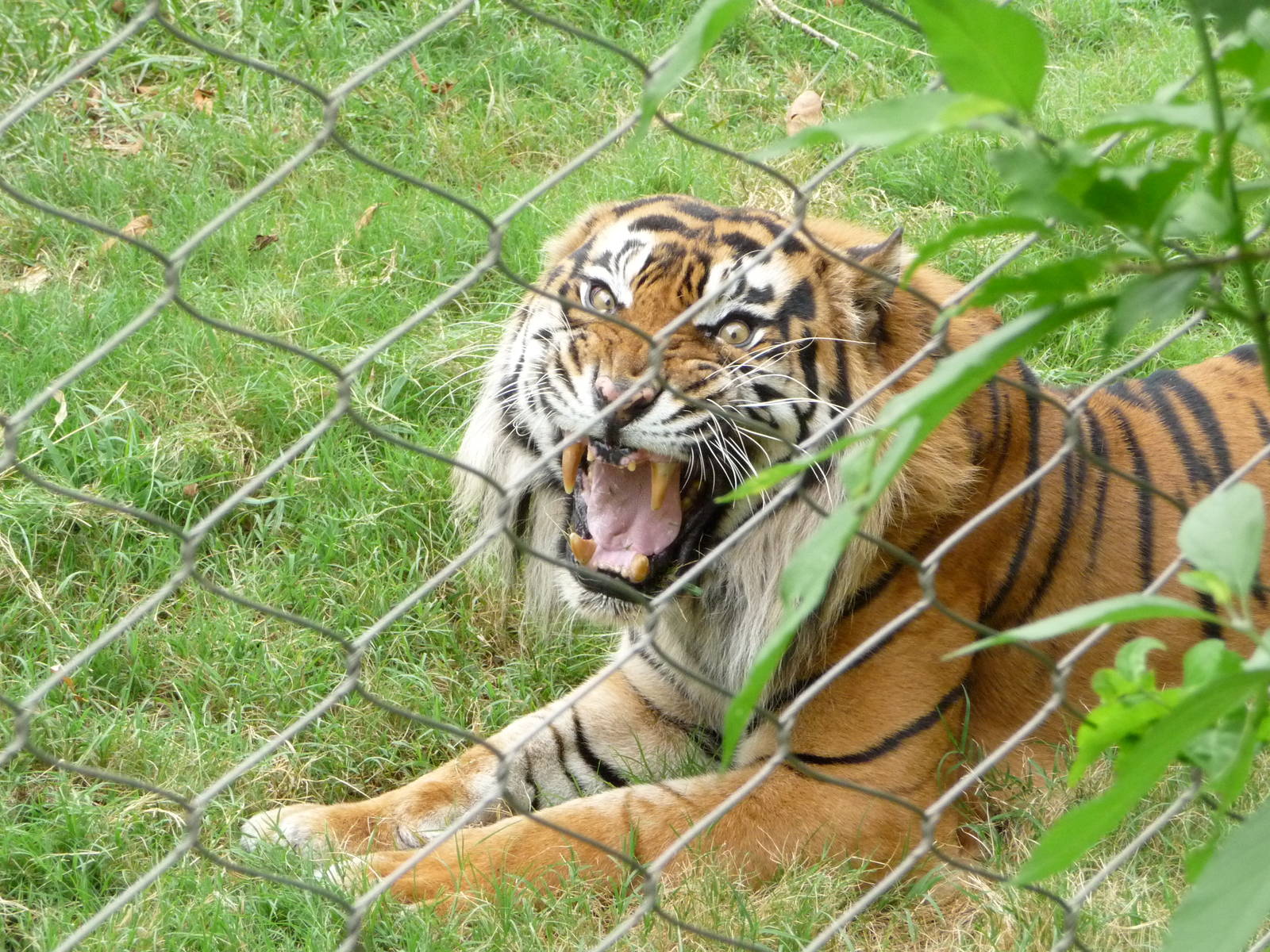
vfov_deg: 10.5
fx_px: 5173
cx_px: 635
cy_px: 476
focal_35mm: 141
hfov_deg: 14.0
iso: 400
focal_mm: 24.1
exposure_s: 1/250
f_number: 4.8
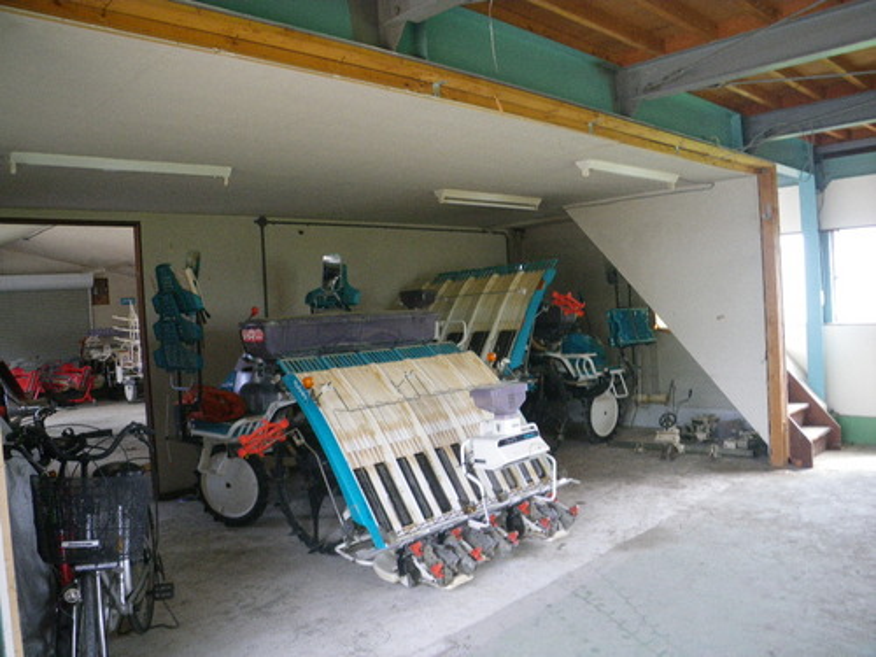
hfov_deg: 63.4
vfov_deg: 49.7
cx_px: 438
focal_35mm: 28
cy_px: 328
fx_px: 709
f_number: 3.5
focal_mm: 5
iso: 200
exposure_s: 1/50
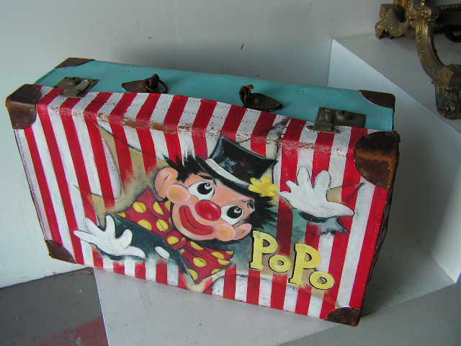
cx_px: 230
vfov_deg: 39.7
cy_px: 173
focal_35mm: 36
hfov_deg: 51.4
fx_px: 479
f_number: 3.2
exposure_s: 1/40
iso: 80
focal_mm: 6
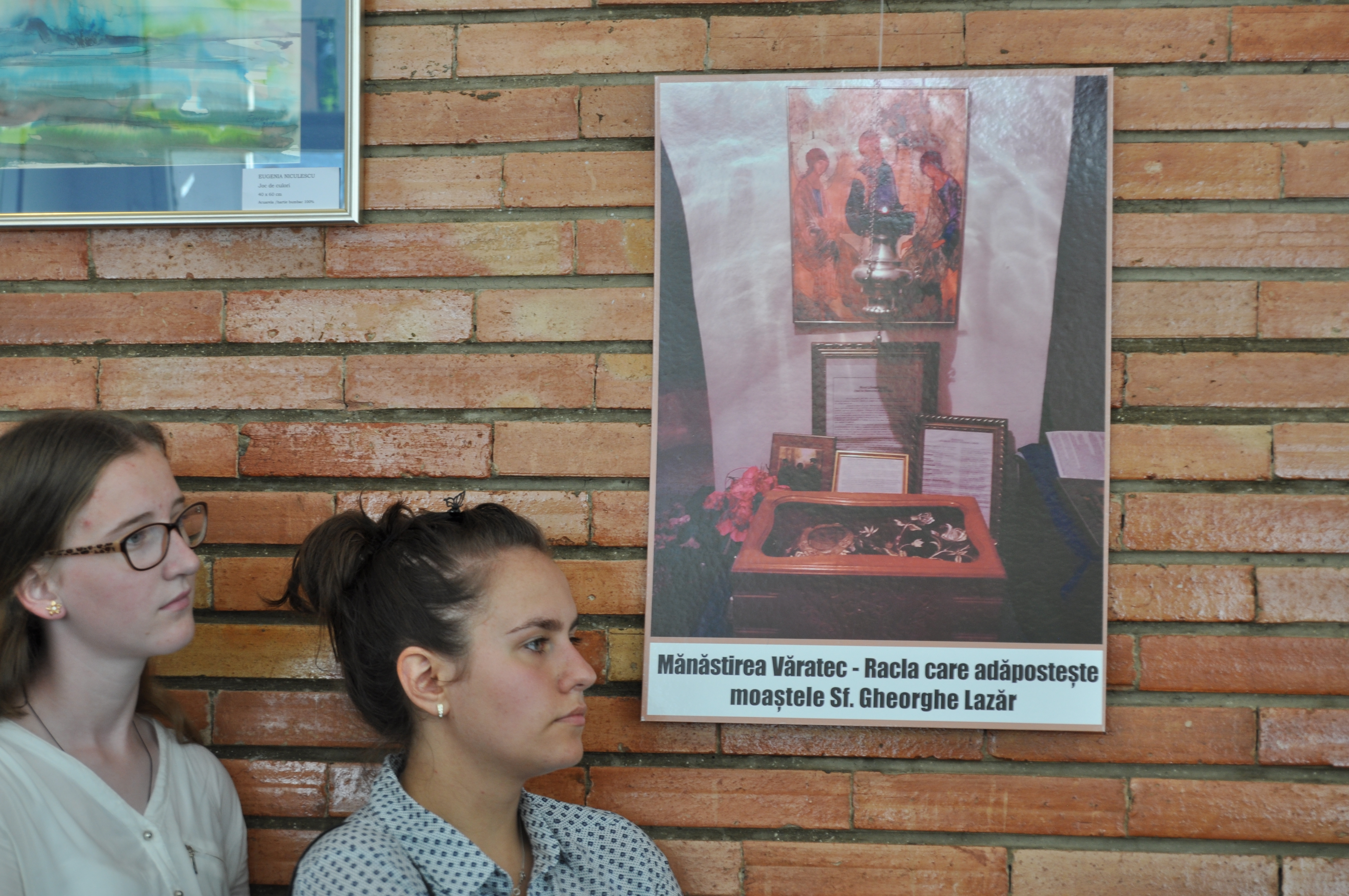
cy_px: 448
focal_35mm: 82
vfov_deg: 16.5
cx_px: 674
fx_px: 3088
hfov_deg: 24.6
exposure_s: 1/30
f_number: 5.6
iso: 250
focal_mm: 55
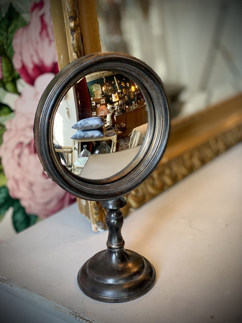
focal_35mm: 52
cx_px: 121
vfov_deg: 36.8
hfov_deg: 28.0
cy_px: 162
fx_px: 485
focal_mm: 6
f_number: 2
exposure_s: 1/100
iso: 200
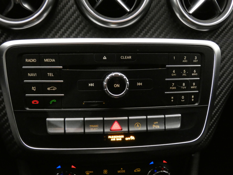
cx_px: 116
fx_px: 263
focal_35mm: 39
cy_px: 88
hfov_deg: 47.9
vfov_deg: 36.8
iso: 1600
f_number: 3.6
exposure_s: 1/10
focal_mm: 7.1
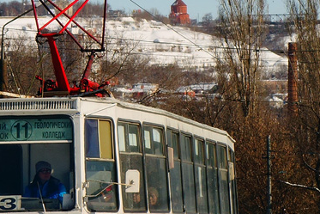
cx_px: 30
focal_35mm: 267
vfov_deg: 5.2
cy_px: 110
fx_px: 2374
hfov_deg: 7.7
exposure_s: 1/500
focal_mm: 30.81
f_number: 10
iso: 125
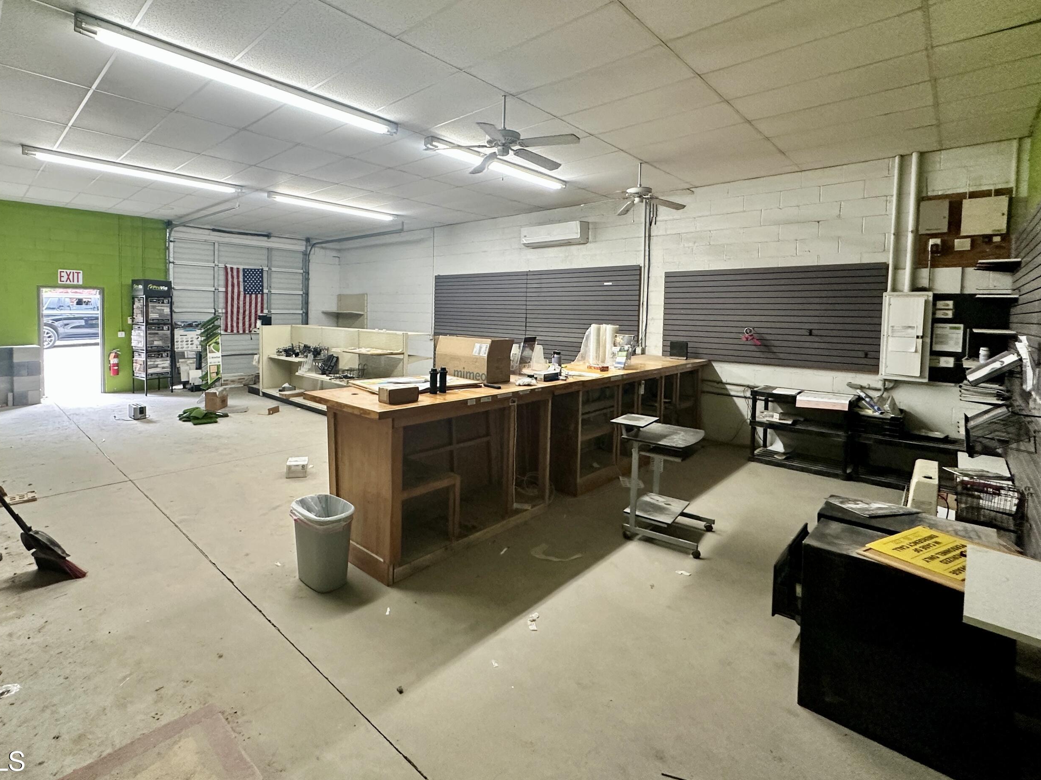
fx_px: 511
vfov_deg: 74.3
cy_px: 331
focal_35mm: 17
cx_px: 458
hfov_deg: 90.6
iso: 250
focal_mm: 2.22
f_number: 2.2
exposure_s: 1/120
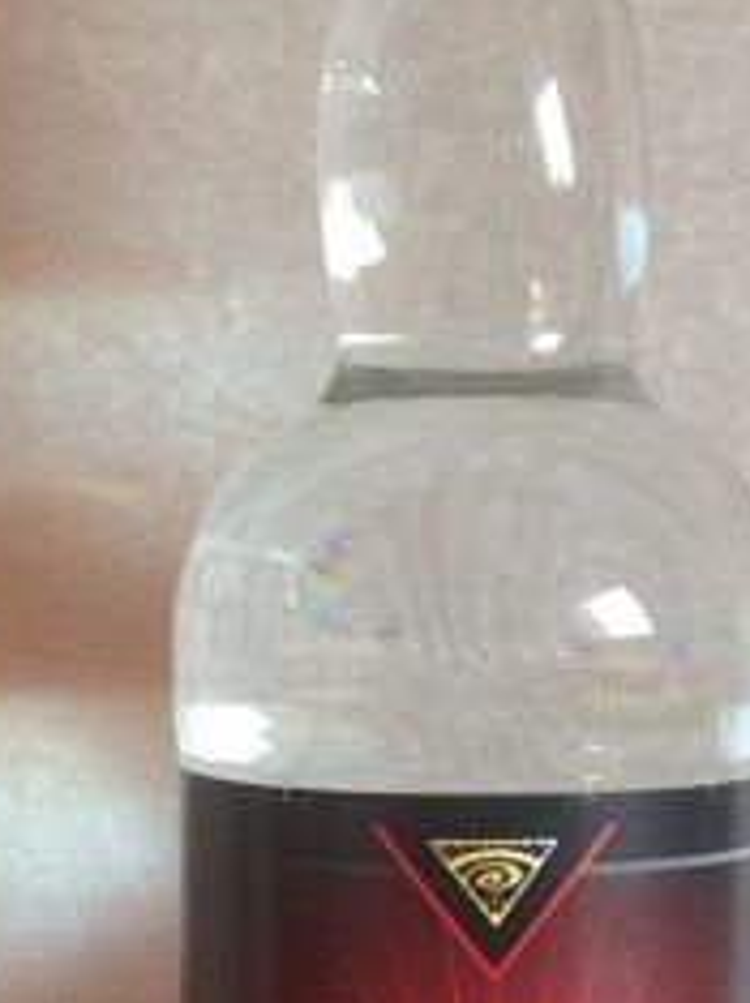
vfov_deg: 20.3
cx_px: 489
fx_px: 2778
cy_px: 787
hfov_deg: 15.3
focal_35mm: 96
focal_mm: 4.28
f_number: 2.4
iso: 80
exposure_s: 1/60
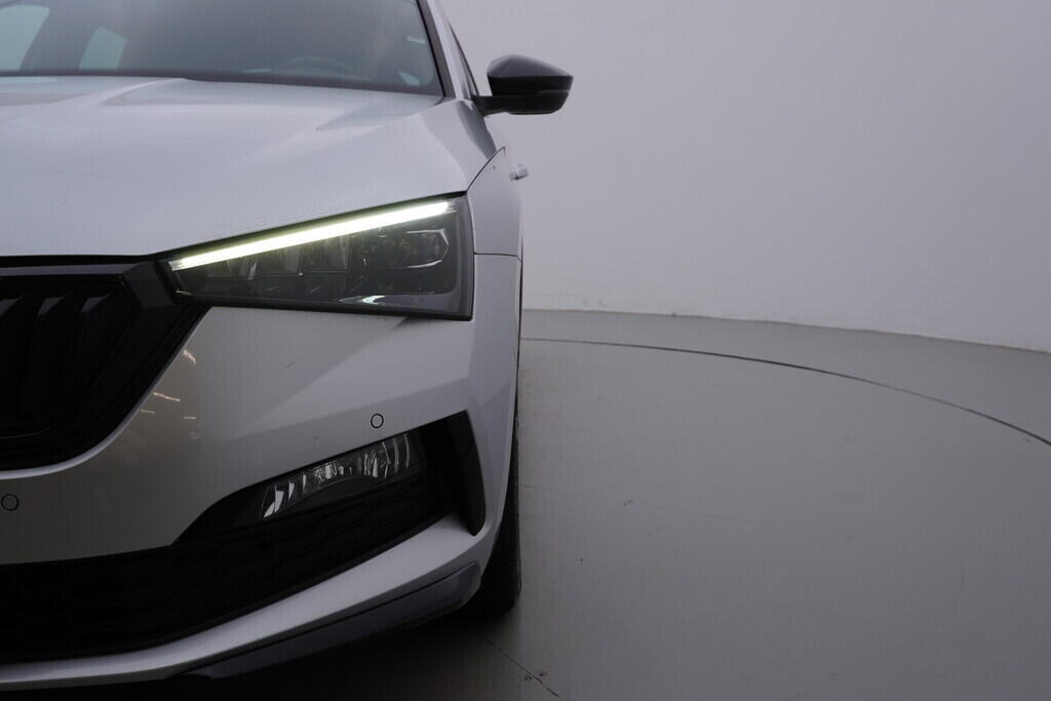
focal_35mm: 36
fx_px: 1051
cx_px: 526
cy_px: 350
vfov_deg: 36.9
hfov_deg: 53.1
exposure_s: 1/125
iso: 125
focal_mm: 24
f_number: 5
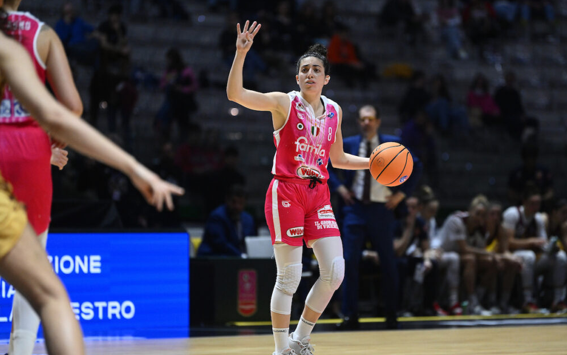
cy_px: 189
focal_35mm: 205
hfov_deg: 10.2
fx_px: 3169
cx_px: 284
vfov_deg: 6.4
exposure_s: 1/1250
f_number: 2.8
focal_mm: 200
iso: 3200
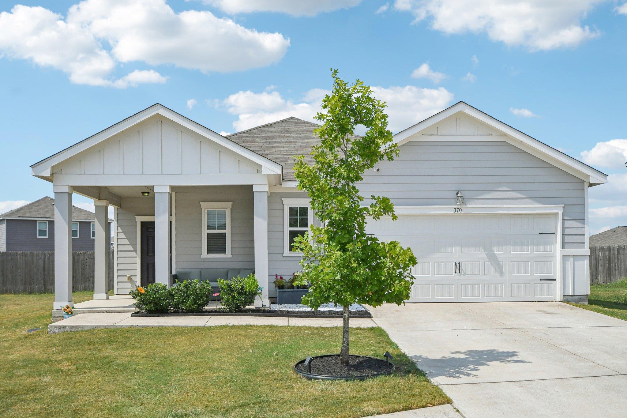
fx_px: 627
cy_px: 209
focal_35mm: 36
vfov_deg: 36.9
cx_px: 314
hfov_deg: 53.1
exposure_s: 1/2500
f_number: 8
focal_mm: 24
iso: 400
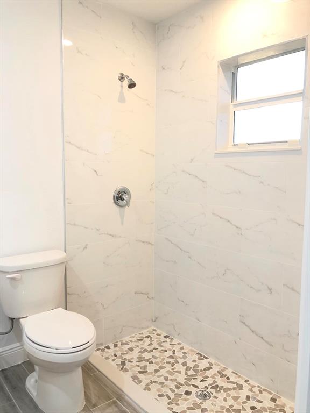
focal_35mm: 28
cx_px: 155
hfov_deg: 49.7
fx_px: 334
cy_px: 206
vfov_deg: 63.4
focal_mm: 3.99
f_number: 1.8
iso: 32
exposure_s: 1/20
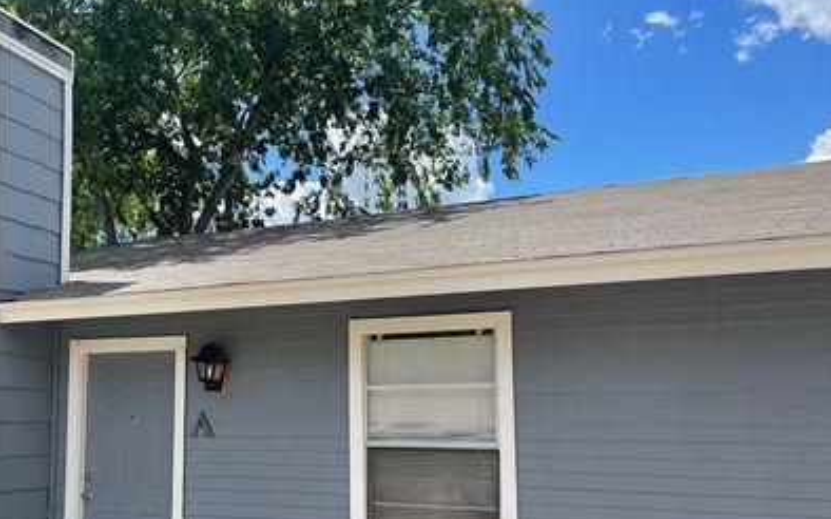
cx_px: 321
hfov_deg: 54.8
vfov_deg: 36.0
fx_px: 792
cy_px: 339
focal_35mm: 35
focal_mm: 4.2
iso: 32
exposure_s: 1/2257
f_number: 1.6
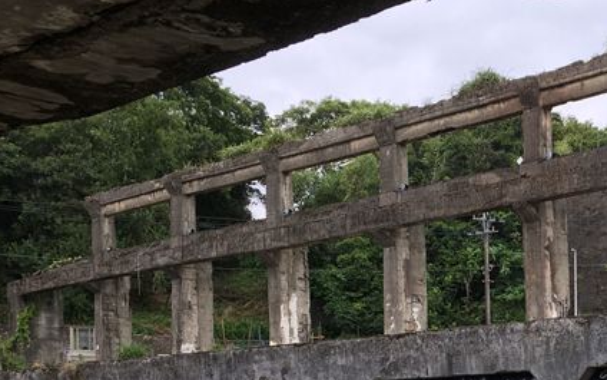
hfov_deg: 33.6
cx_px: 521
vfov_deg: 21.6
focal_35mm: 58
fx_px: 959
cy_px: 380
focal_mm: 4.15
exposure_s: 1/60
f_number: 2.2
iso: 25
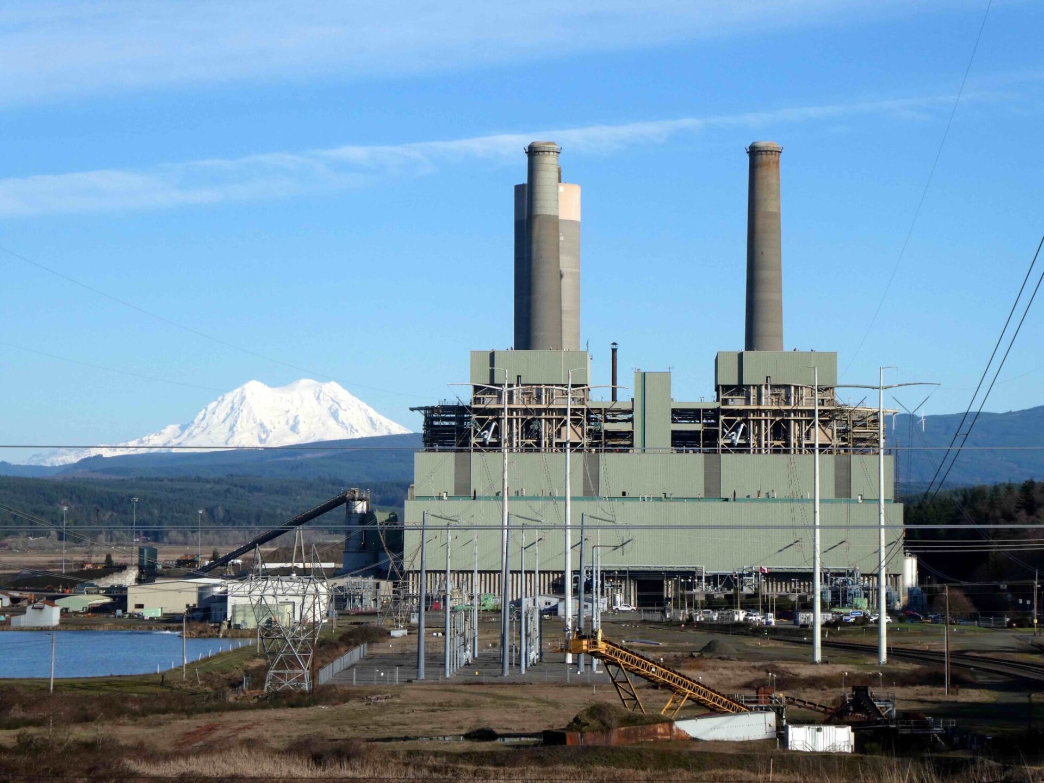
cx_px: 522
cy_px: 392
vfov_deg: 14.0
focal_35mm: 106
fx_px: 3197
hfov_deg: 18.5
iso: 80
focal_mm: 19
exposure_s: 1/800
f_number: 5.1
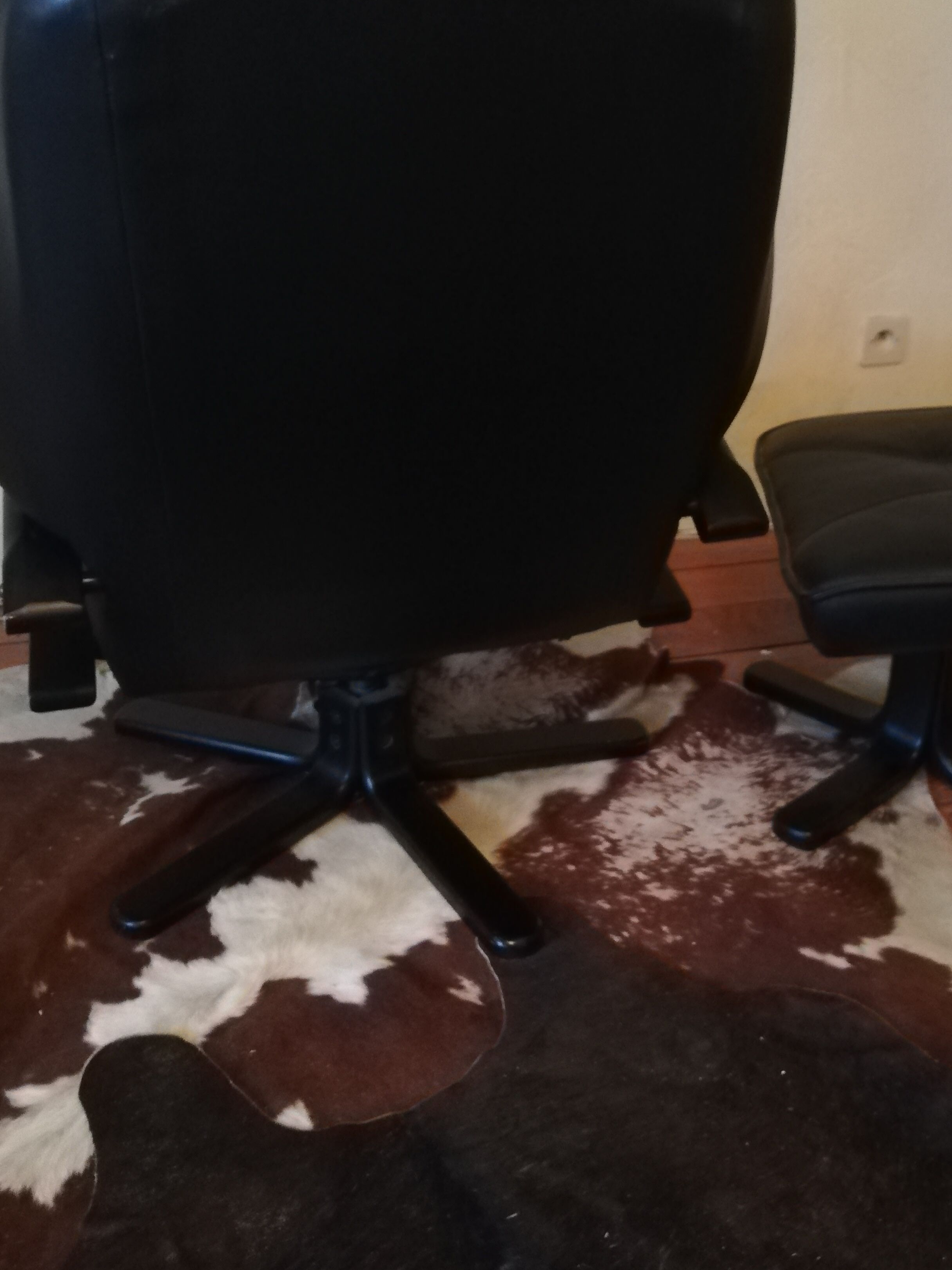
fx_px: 1357
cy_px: 469
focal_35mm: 37
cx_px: 508
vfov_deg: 49.6
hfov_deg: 38.7
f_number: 2.2
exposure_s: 1/16.7
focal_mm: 3.81
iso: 1600
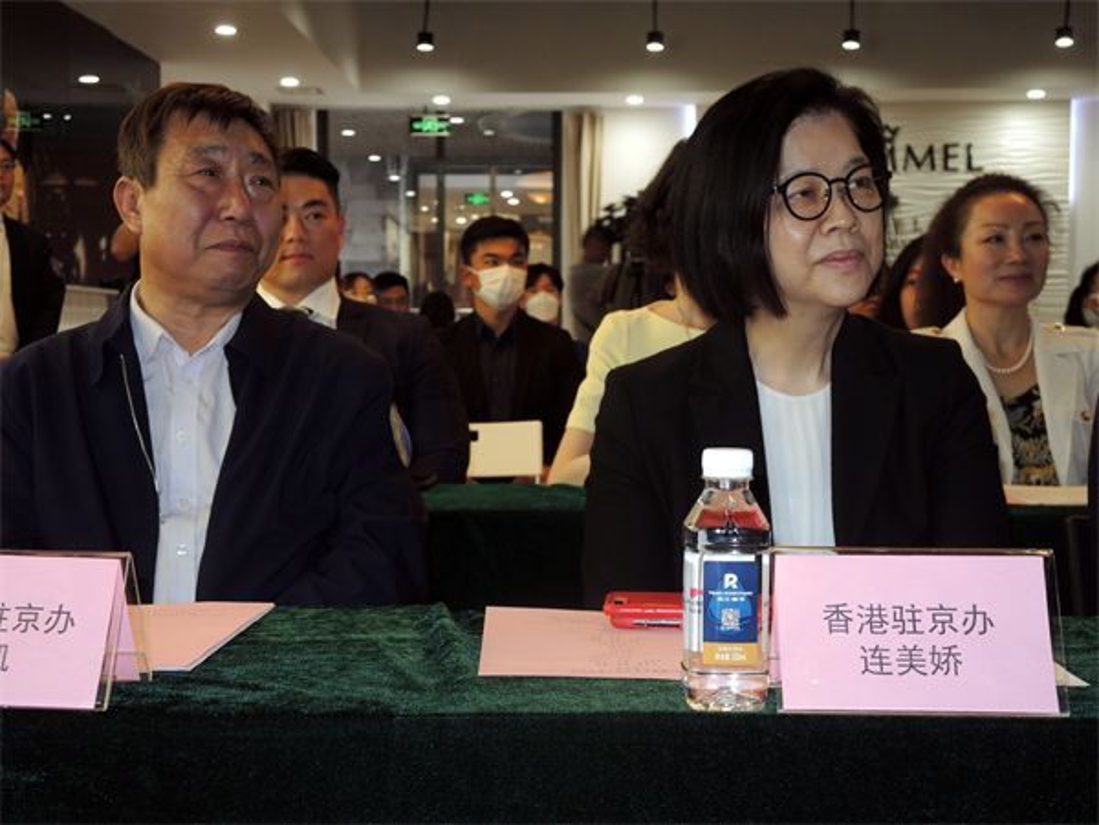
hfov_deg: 38.2
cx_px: 550
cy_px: 412
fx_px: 1587
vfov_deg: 29.1
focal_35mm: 50
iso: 200
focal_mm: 11
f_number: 2.8
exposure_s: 1/30
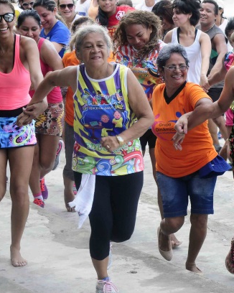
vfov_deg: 11.3
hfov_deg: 9.0
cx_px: 134
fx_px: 1481
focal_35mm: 171
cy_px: 146
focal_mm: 80
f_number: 9
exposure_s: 1/320
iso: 800
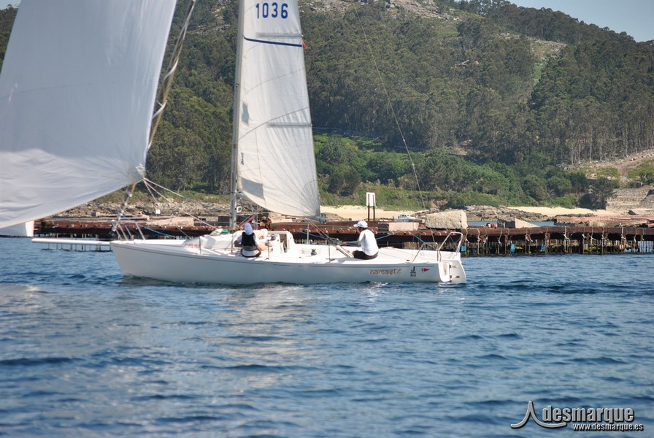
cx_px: 327
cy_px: 219
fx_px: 3329
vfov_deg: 7.5
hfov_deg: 11.2
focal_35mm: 183
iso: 110
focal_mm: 122
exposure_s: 1/500
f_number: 5.6
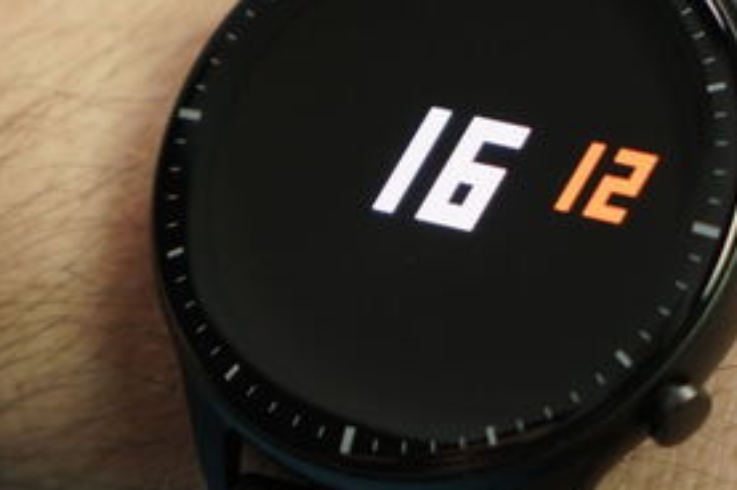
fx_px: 4969
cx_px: 612
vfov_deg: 5.6
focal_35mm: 243
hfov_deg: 8.5
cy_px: 360
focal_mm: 70
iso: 320
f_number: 4
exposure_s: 1/80
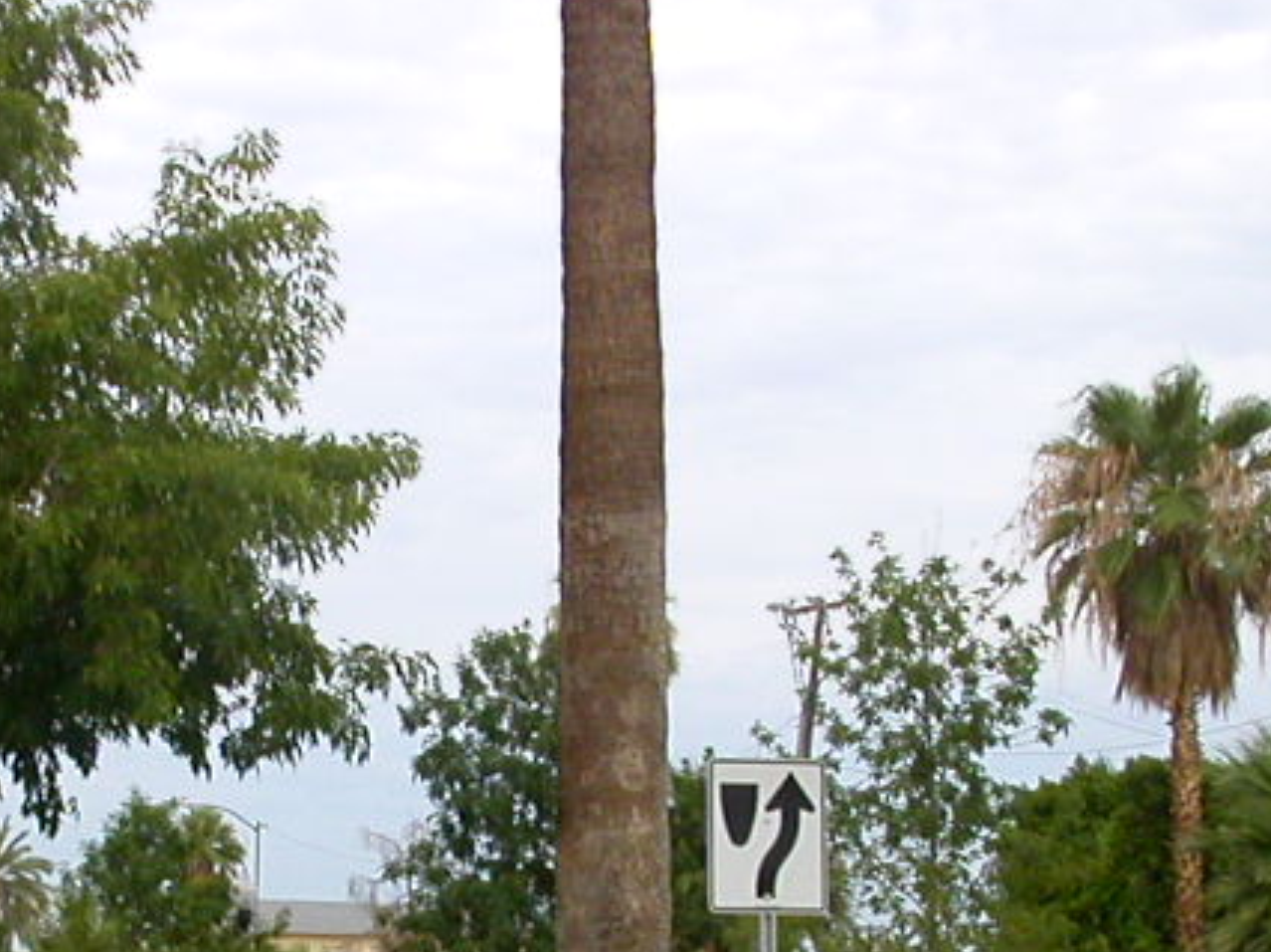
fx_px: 3266
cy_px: 982
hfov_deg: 21.8
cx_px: 322
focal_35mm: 89
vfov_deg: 16.2
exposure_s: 1/229
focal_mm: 5.6
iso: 100
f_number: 4.5
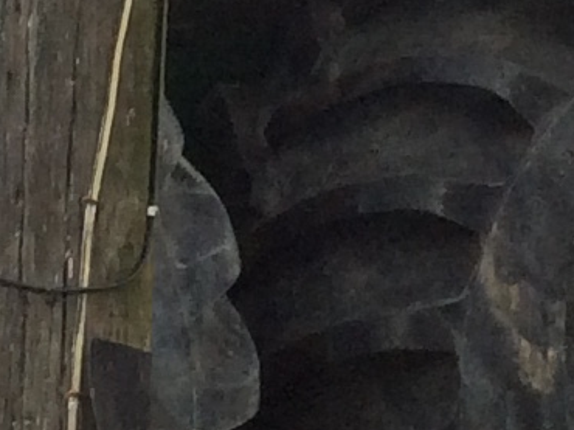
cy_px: 102
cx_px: 171
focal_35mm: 224
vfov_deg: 6.6
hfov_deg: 8.8
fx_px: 3712
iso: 40
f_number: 2.4
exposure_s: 1/60
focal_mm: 3.3
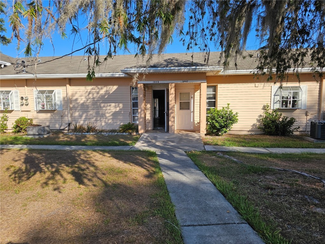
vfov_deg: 58.9
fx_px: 216
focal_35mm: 23
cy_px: 122
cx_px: 162
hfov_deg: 73.9
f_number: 1.7
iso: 40
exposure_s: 1/2000
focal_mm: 6.3
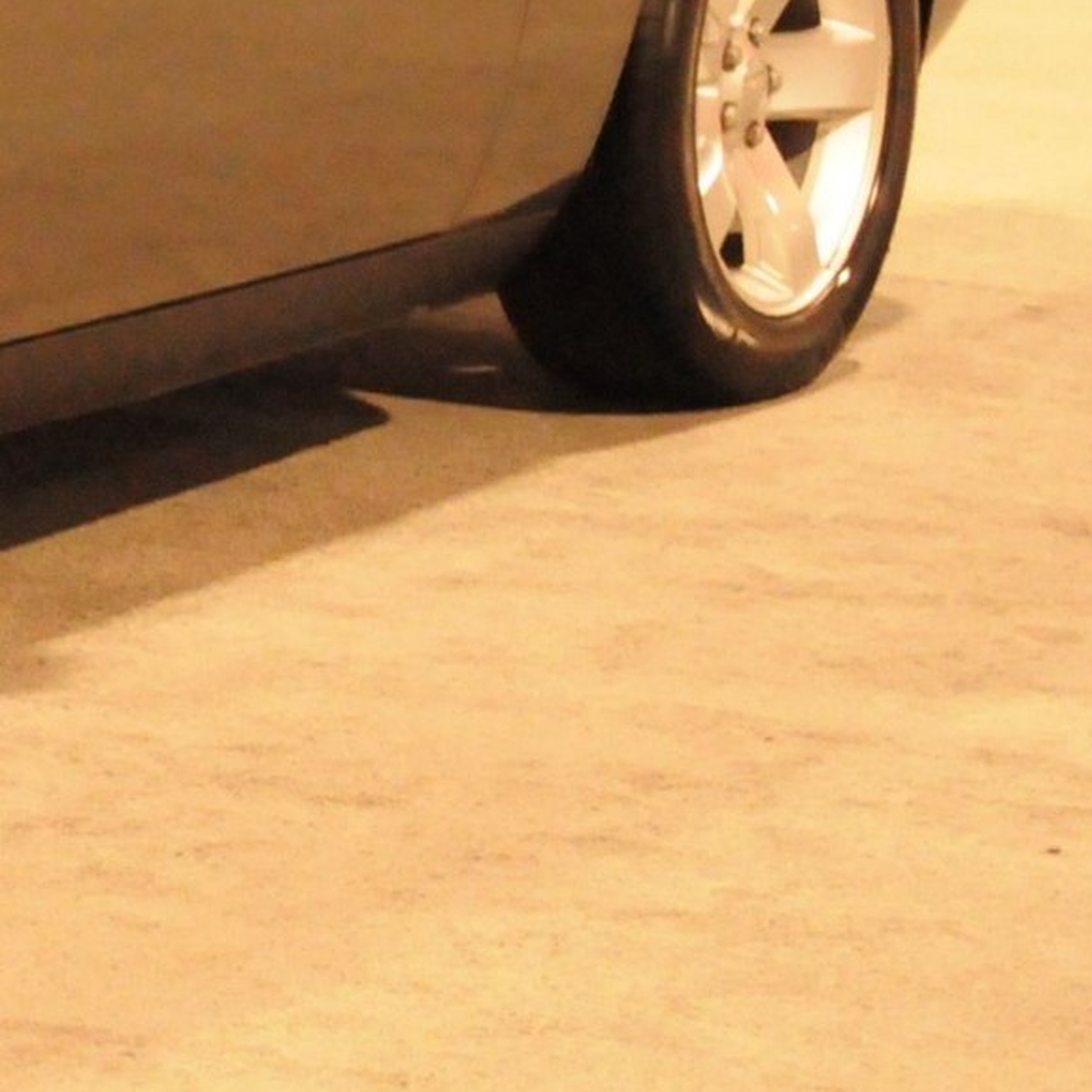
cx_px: -1037
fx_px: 7852
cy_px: -50
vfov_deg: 7.9
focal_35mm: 220
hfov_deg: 7.6
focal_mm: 40
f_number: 5.3
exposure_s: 1/40
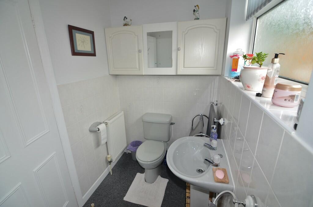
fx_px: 143
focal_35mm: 16
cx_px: 156
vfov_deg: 71.8
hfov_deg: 95.1
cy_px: 104
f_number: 4
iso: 200
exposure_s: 1/60
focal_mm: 11
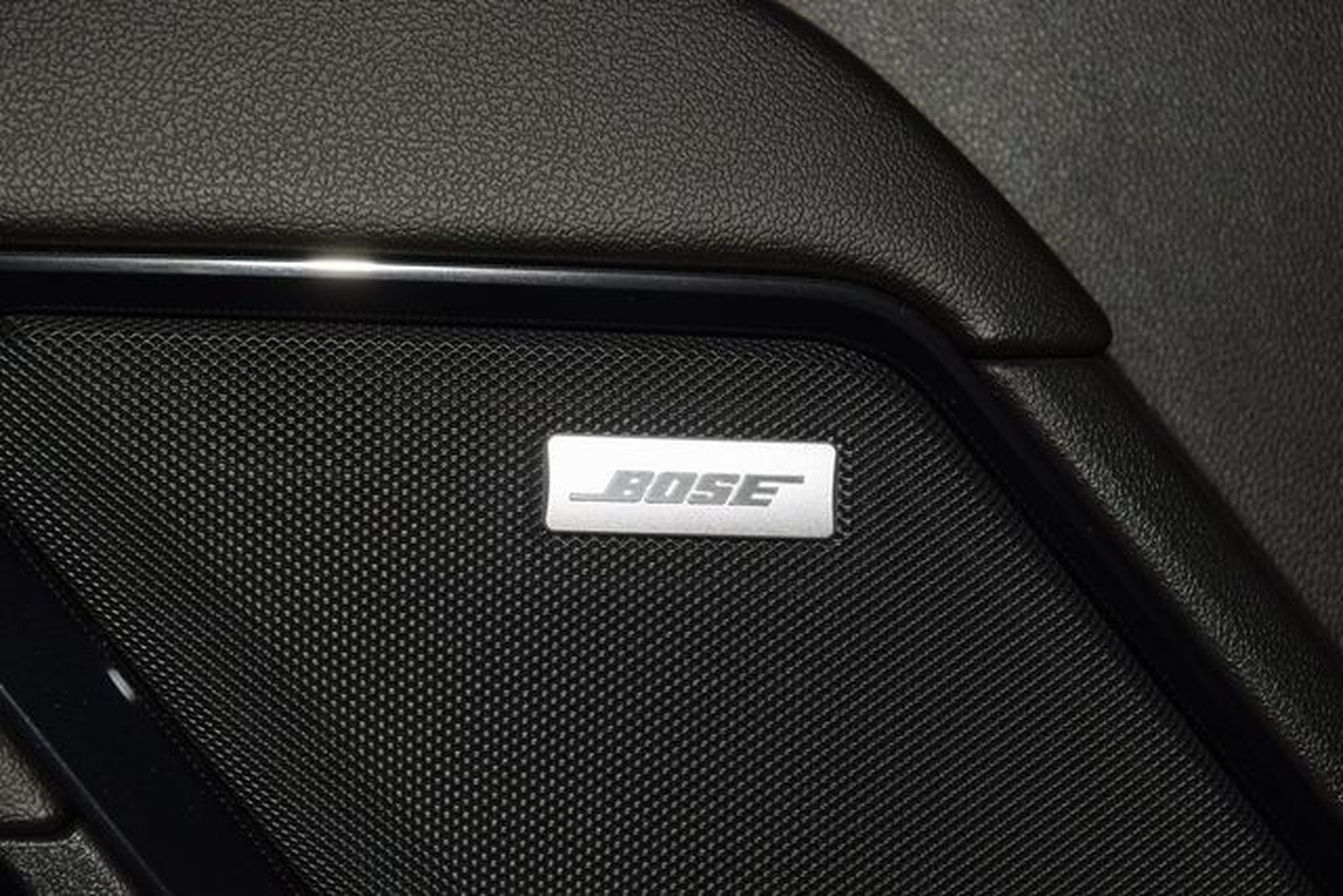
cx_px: 672
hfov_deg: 19.5
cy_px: 448
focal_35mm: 105
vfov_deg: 13.0
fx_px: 3918
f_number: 8
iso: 100
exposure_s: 1/125
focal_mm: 70
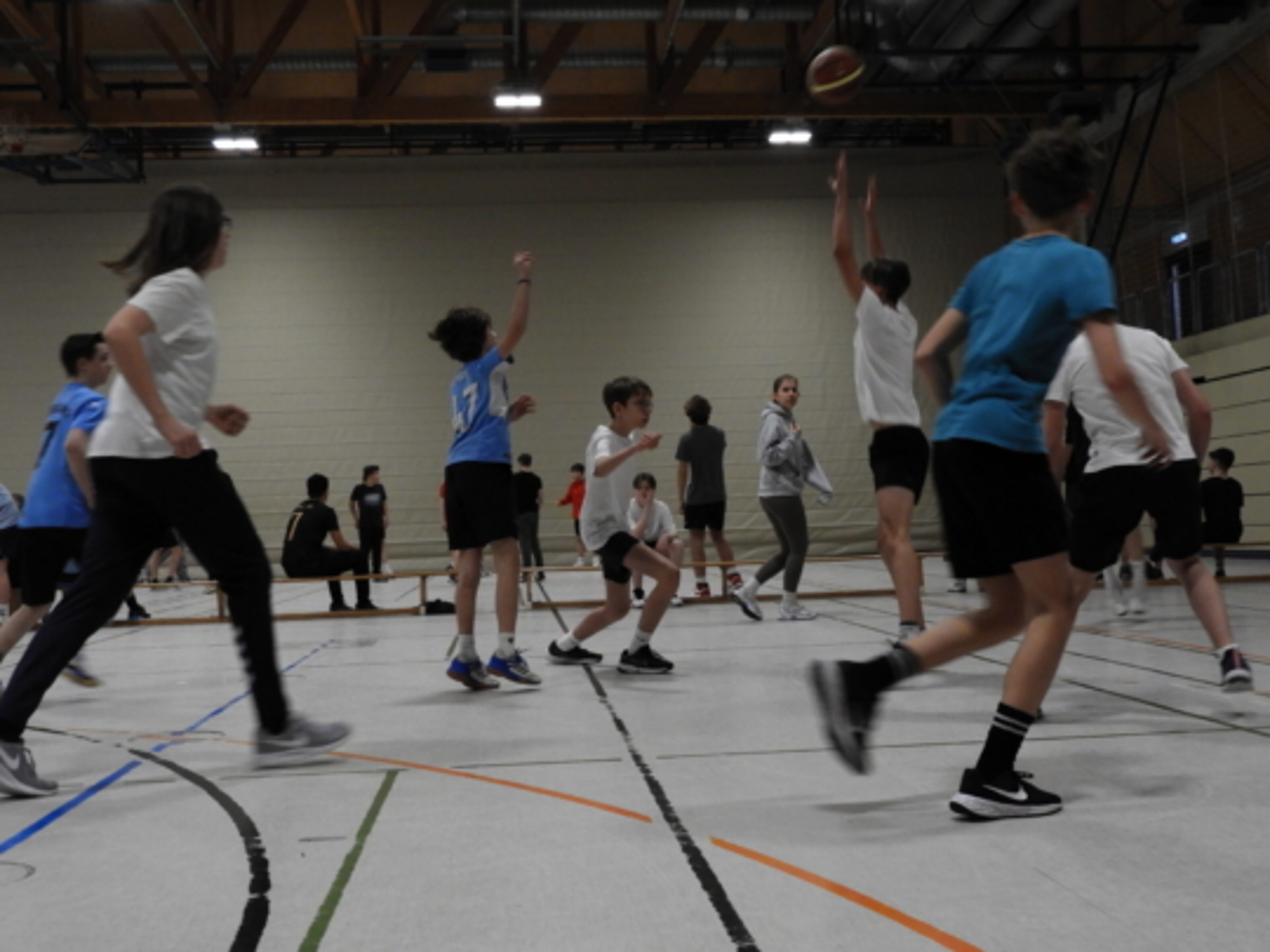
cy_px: 476
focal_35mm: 45
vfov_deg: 32.2
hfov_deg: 42.1
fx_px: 1651
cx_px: 635
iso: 400
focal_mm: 8.1
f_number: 4
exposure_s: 1/100
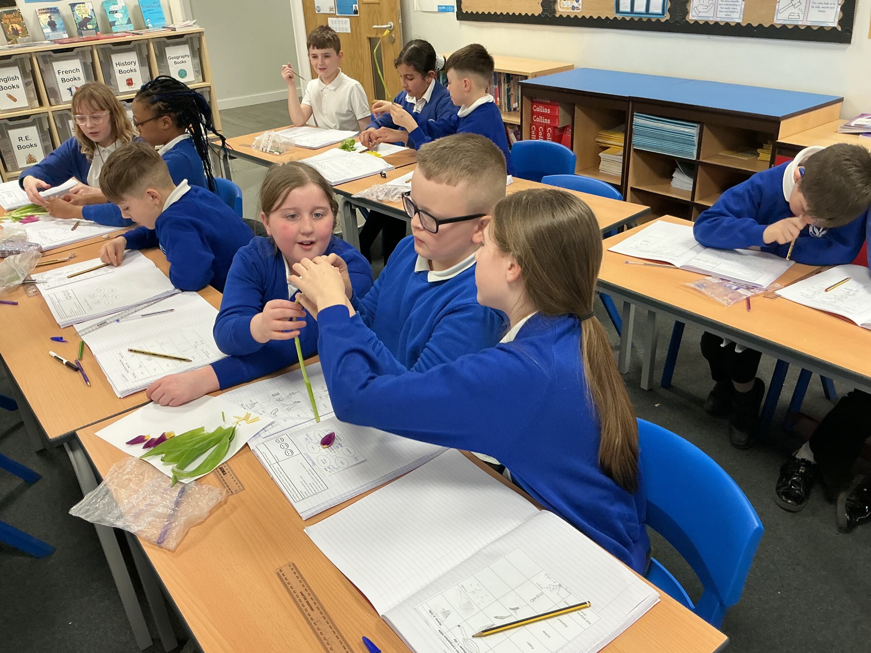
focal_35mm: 29
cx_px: 436
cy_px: 326
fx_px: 730
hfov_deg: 61.7
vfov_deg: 48.2
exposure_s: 1/60
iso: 100
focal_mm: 3
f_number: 1.8
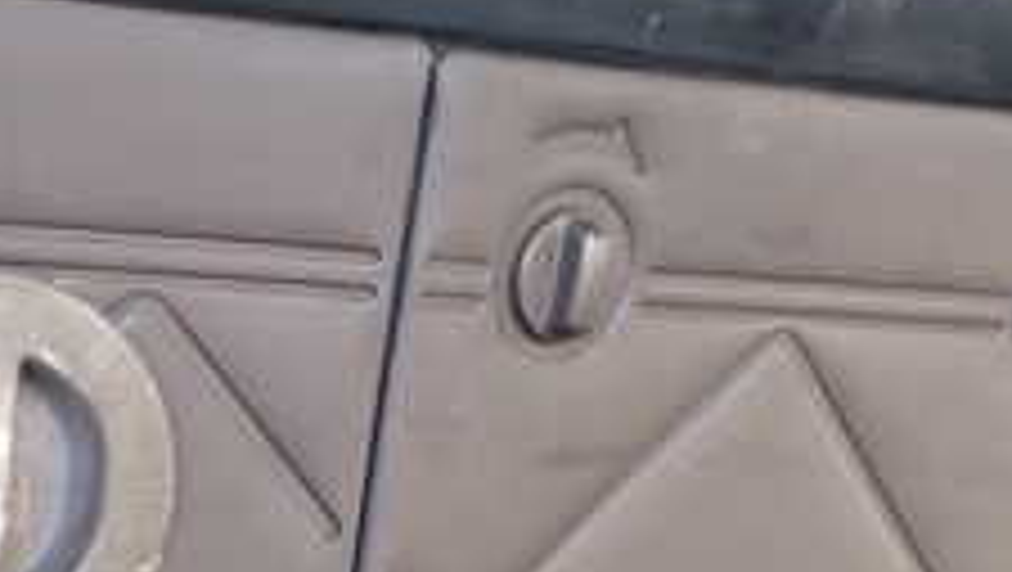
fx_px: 2337
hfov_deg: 24.0
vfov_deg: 13.4
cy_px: 770
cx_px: 180
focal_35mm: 87
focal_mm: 5.4
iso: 250
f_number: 2.3
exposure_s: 1/30
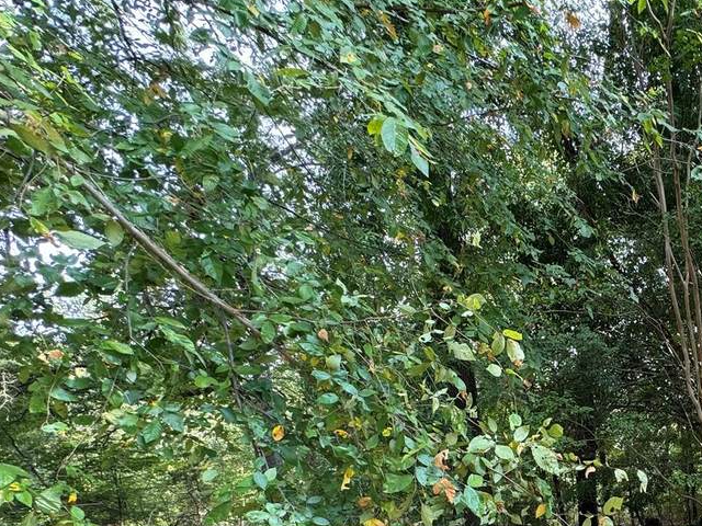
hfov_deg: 52.3
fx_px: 568
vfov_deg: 43.2
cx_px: 681
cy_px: 518
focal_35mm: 28
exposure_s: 1/99
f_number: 2.2
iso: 64
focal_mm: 2.22
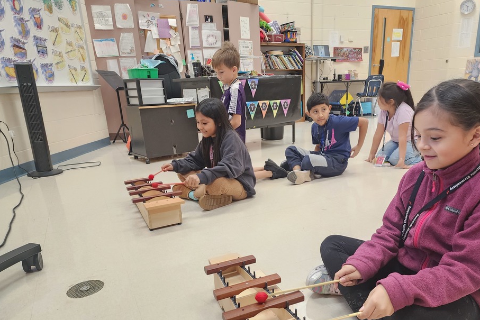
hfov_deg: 67.2
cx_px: 264
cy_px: 202
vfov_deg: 47.5
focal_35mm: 27
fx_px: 360
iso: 500
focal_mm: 6.4
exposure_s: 1/120
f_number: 1.8
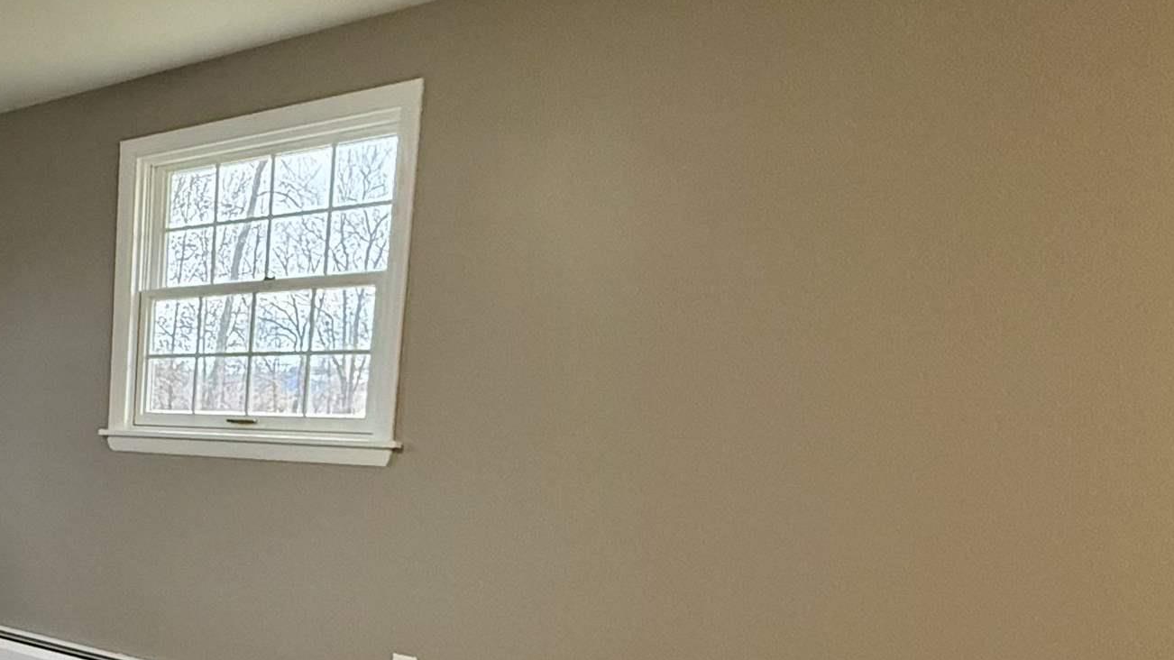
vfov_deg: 31.6
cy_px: 567
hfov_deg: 41.3
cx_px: -180
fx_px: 1121
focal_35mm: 36
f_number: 2.2
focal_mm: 2.22
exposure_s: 1/120
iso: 640
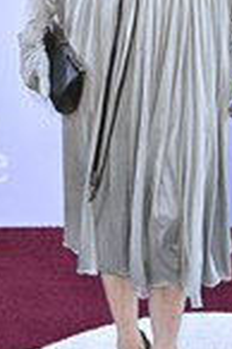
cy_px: 50
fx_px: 1192
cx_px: 146
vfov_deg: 16.5
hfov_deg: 11.1
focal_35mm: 123
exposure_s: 1/320
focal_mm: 45
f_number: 5.6
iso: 640
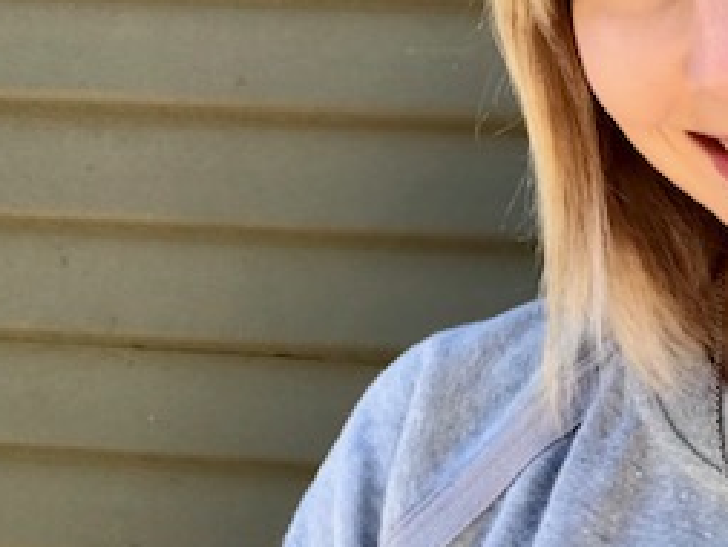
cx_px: 699
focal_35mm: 81
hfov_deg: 23.3
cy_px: 203
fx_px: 1704
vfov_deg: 18.2
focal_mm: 2.87
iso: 25
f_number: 2.2
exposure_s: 1/120
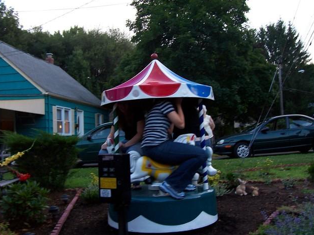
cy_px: 115
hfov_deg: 49.0
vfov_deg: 37.7
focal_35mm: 38
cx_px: 156
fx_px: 345
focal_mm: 5.6
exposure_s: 1/60
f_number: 2.8
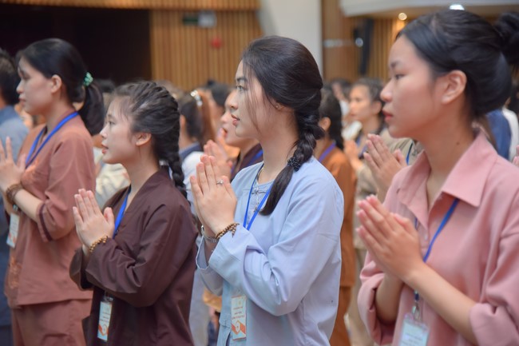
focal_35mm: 85
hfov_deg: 23.9
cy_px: 173
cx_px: 260
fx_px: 1225
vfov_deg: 16.1
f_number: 4
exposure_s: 1/100
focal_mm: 85
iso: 1250
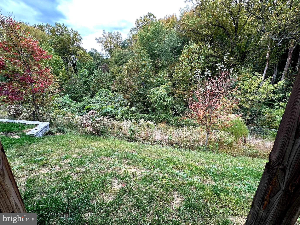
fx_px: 121
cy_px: 112
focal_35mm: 14
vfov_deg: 85.7
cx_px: 150
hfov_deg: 102.1
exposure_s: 1/132
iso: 40
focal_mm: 2.22
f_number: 2.2
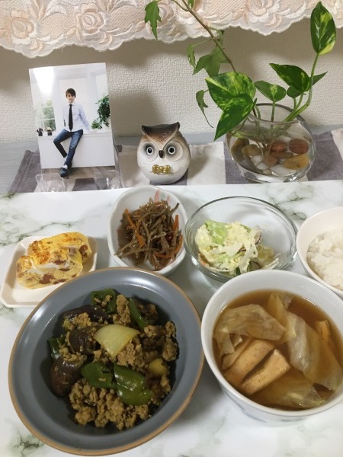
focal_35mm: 29
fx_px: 383
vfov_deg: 61.7
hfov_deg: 48.2
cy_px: 228
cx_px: 172
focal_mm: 4.15
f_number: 2.2
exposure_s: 1/33
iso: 200
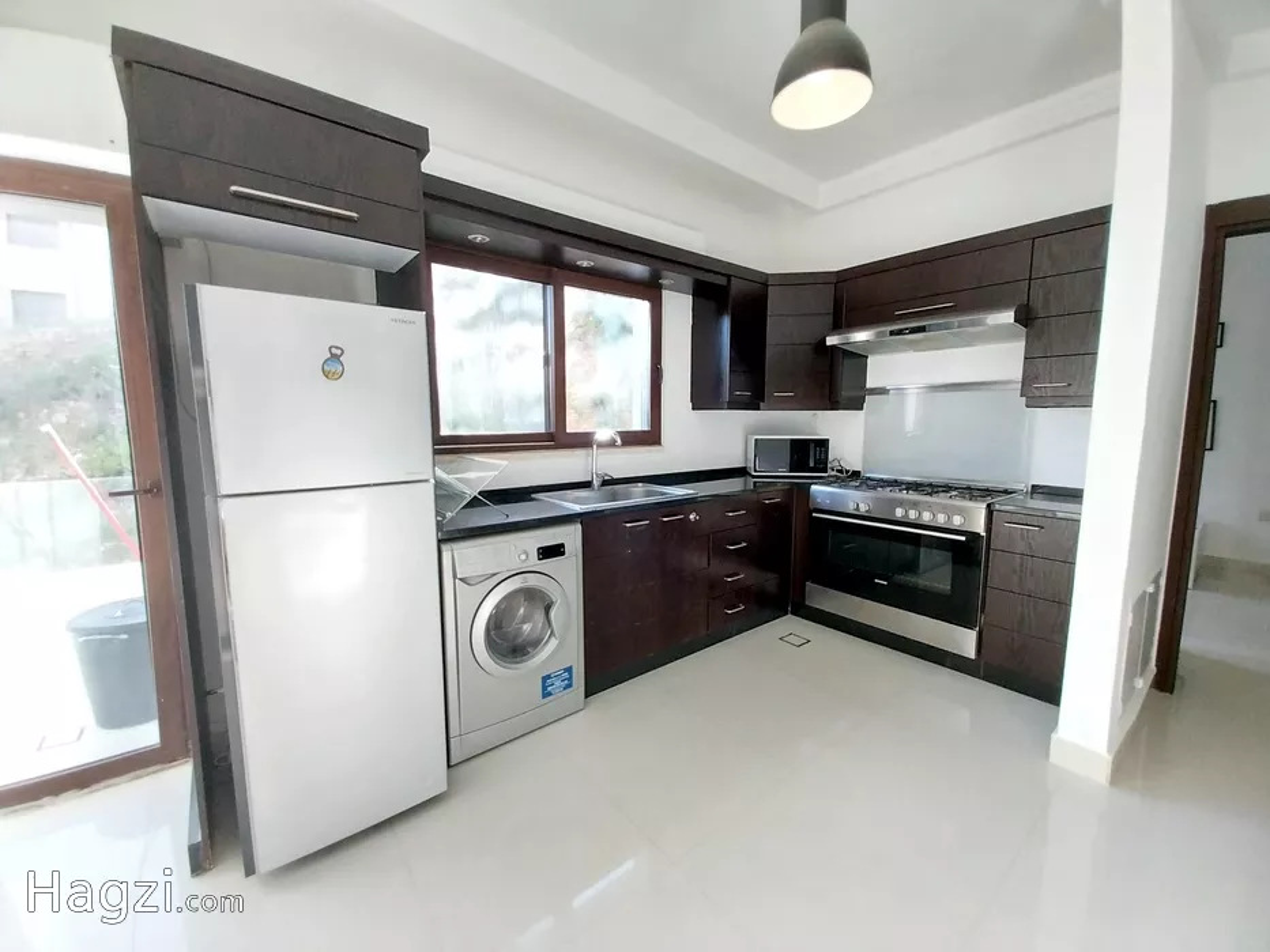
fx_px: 477
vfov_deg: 89.9
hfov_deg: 106.2
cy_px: 476
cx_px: 635
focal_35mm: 13
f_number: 2.2
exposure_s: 1/50
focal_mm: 1.3
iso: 100
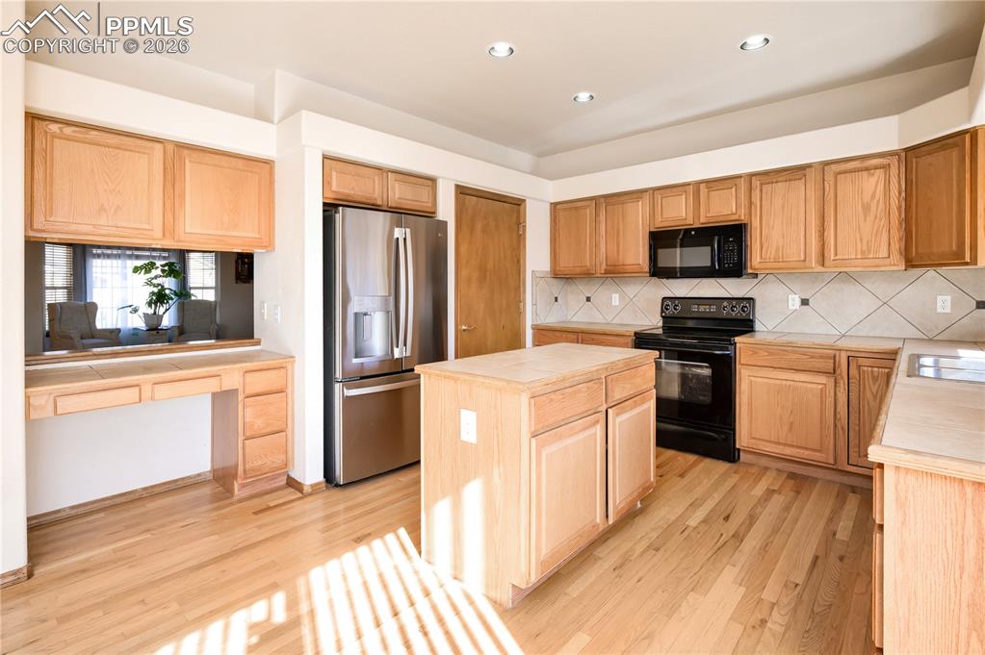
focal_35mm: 16
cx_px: 492
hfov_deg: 95.0
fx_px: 451
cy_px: 328
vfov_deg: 72.0
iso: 320
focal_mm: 16.5
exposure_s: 1/60
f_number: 7.1
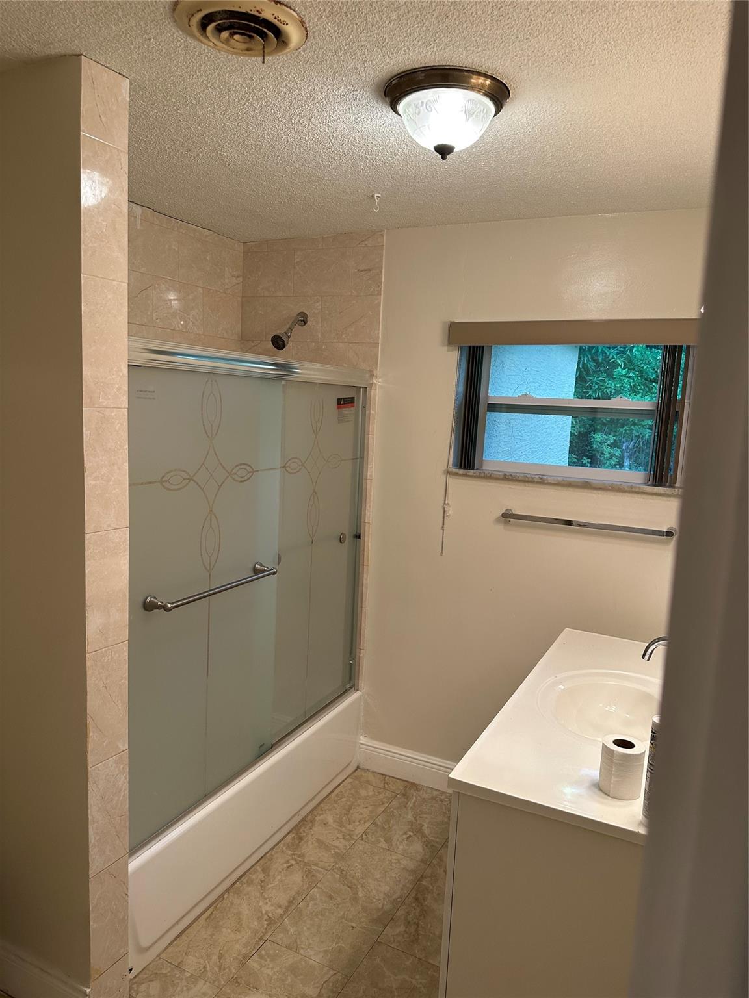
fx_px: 692
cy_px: 499
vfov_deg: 71.6
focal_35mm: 24
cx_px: 374
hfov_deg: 56.8
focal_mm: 6.86
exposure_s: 1/60
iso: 160
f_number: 1.78
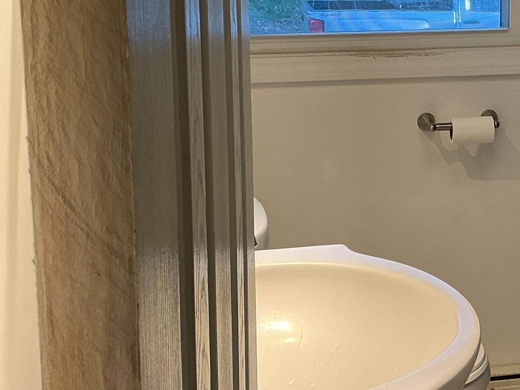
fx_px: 1082
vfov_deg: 20.2
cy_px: 62
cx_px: 441
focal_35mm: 72
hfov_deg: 26.4
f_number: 1.8
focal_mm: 3
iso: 64
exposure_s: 1/120
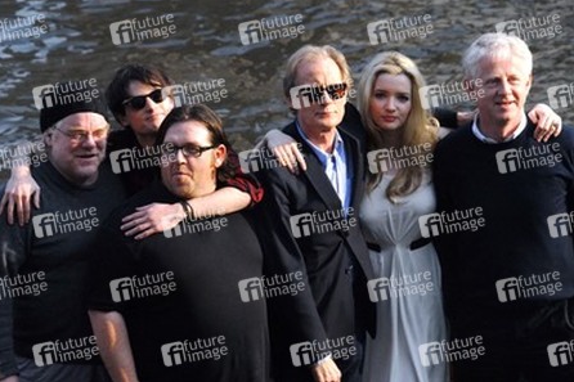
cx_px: 287
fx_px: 2407
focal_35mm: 151
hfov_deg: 13.6
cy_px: 190
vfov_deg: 9.1
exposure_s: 1/1600
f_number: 5.6
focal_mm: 100
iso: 320
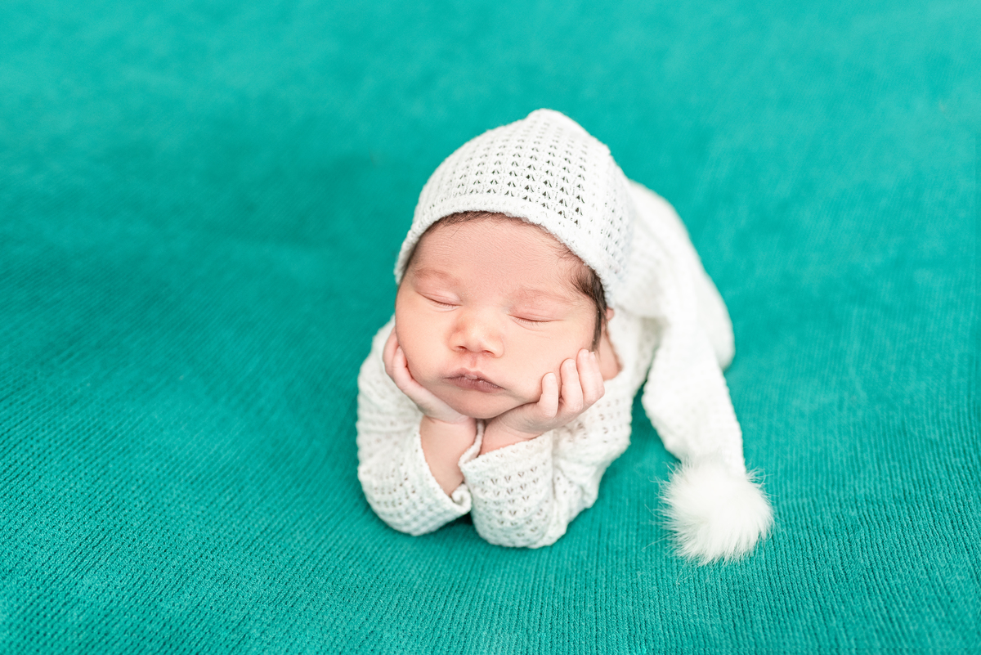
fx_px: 954
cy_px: 328
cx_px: 490
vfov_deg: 37.9
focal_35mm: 35
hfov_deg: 54.4
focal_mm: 35
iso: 1250
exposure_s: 1/160
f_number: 3.2
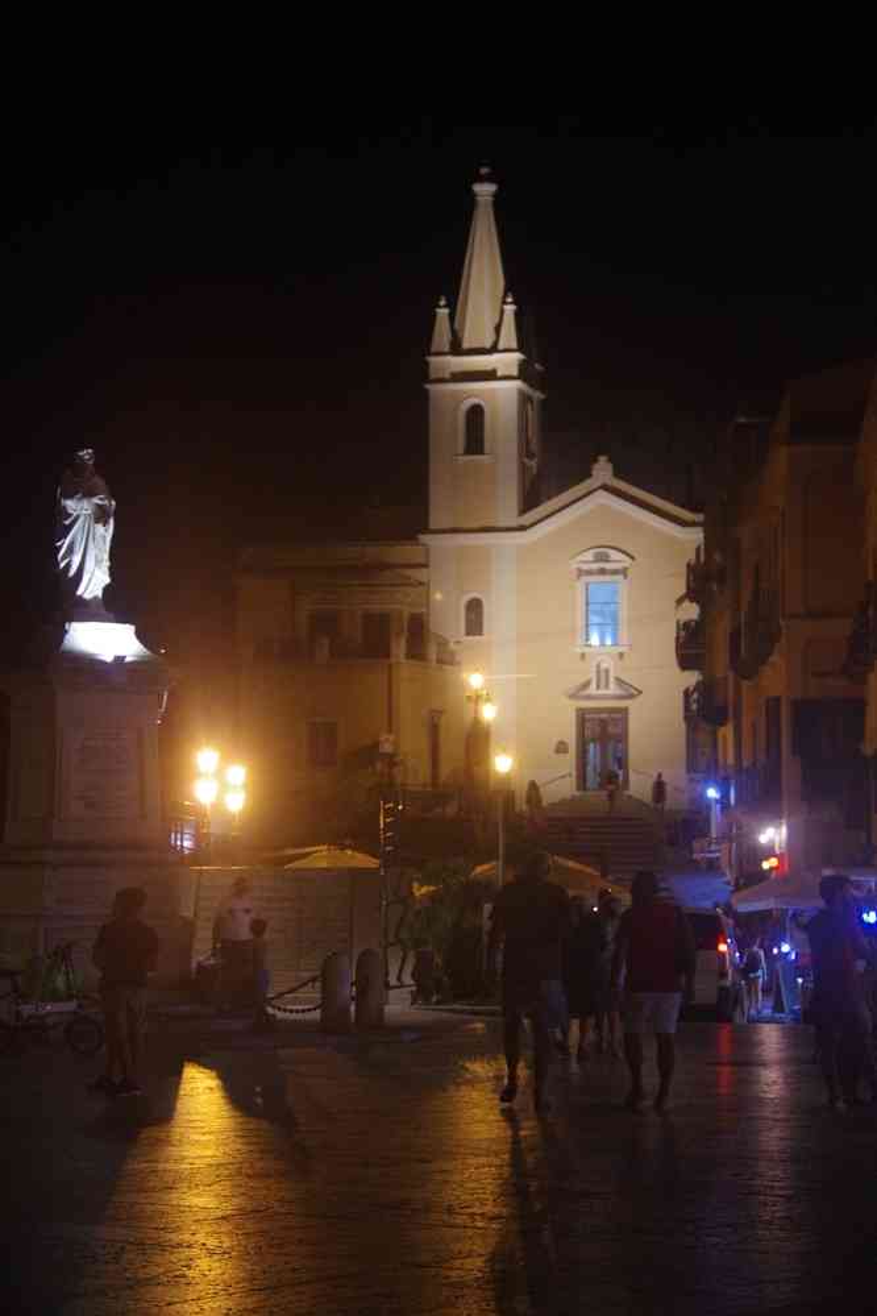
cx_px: 438
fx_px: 3563
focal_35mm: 98
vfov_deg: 20.9
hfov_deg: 14.0
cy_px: 658
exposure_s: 1/13
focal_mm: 65
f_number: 4.5
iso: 3200
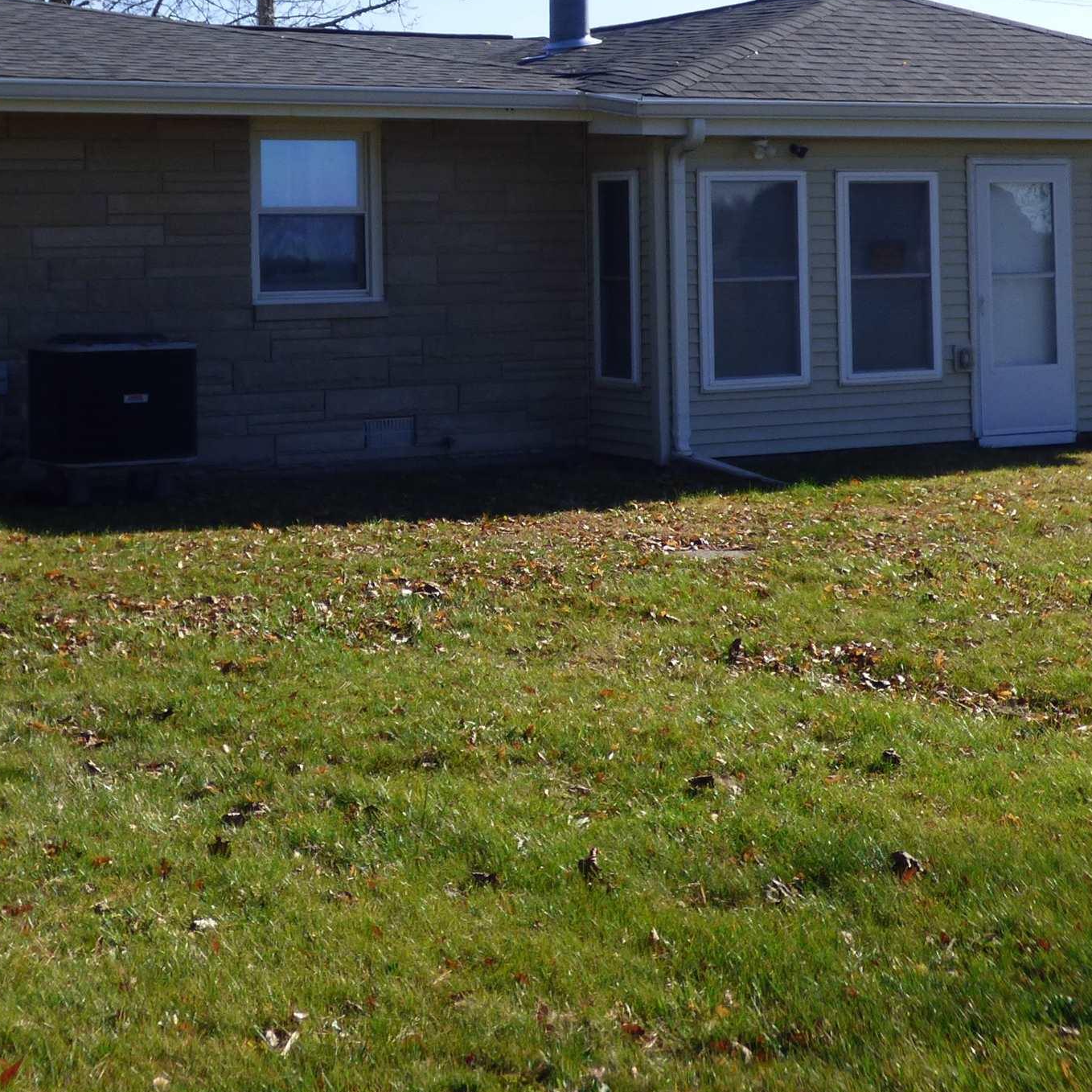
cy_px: 236
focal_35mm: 66
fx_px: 2356
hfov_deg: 26.1
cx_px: 504
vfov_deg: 25.7
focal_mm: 5.78
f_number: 3.4
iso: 100
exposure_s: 1/800
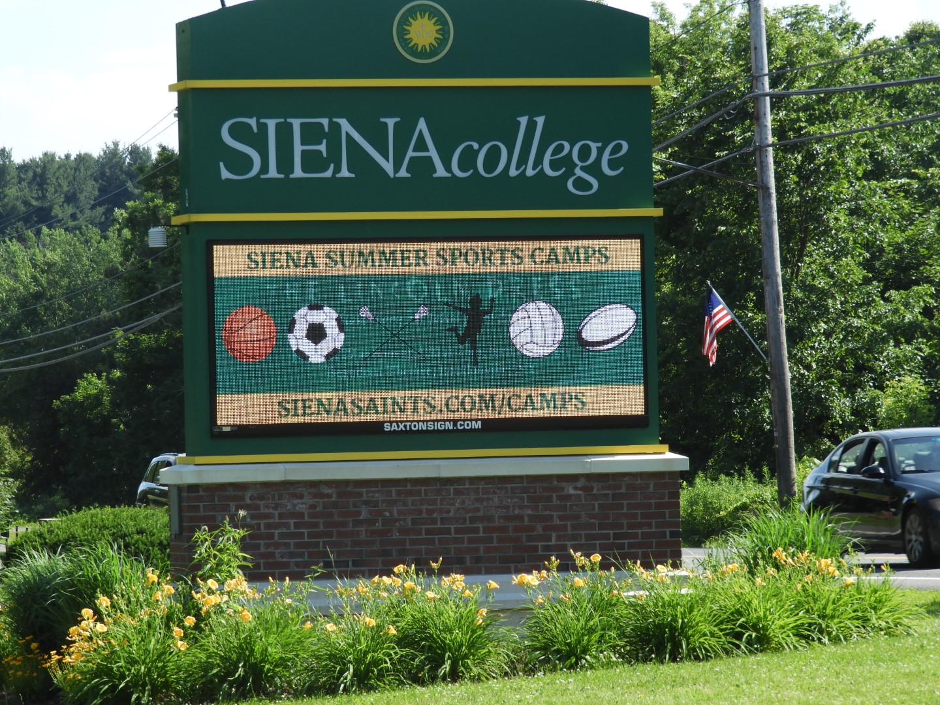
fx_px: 4888
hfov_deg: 11.0
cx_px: 470
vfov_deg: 8.2
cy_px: 352
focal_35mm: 180
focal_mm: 32.2
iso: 100
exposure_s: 1/250
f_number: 5.3
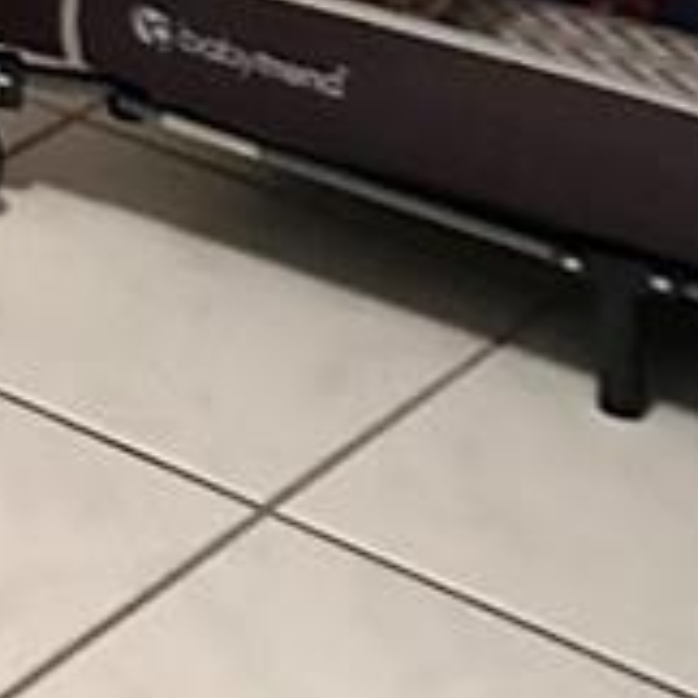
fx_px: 3878
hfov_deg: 9.4
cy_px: -465
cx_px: -883
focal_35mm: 170
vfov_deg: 9.9
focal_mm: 5.7
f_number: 1.5
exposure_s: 1/40
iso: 640
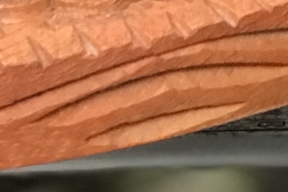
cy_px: -542
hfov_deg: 5.7
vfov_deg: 3.7
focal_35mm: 355
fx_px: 2840
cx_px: -237
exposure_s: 1/50
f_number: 2.8
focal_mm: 6.6
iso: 200
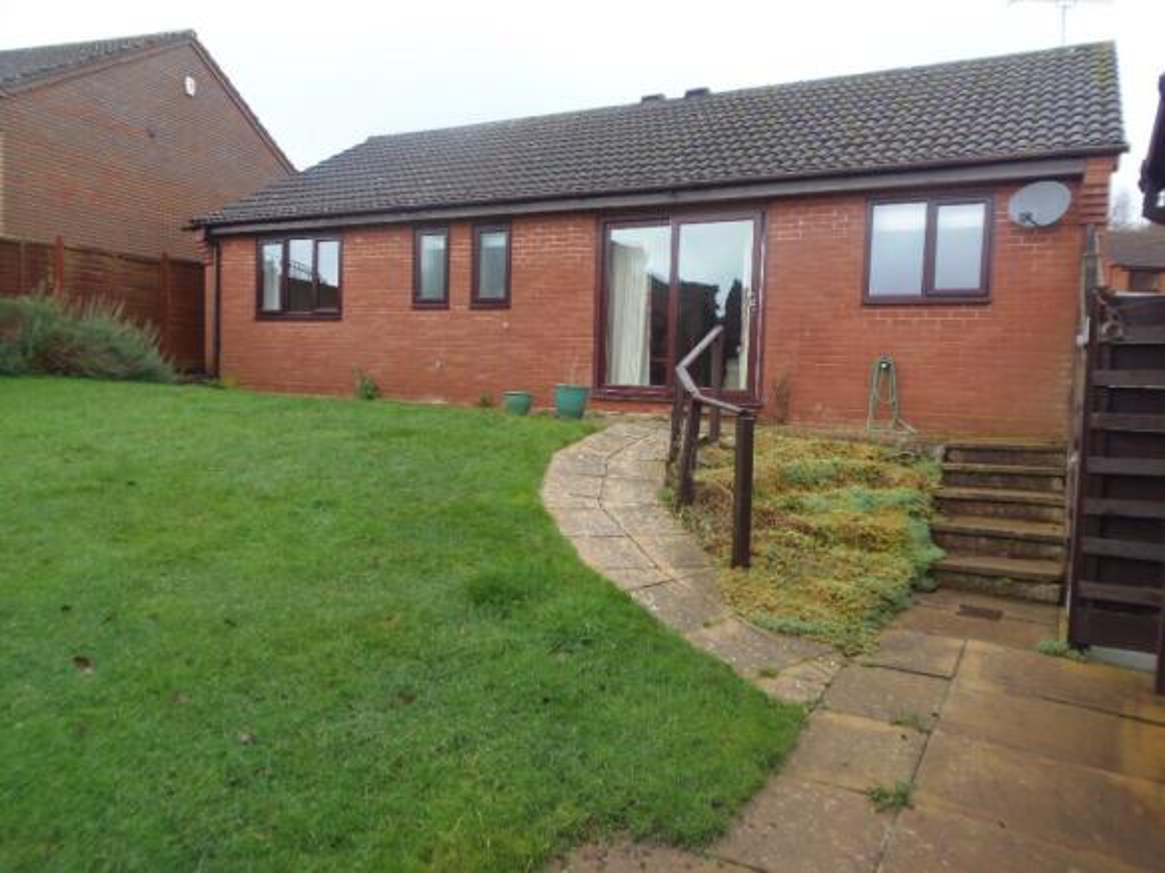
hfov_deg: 71.6
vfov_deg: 56.8
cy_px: 436
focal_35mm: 24
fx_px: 808
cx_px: 582
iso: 64
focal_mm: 4.3
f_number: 2.9
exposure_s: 1/80
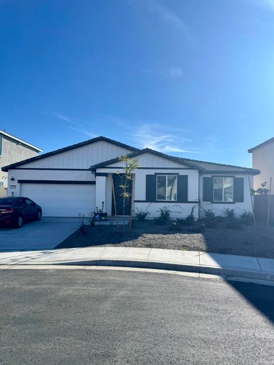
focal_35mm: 25
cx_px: 142
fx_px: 264
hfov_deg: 54.9
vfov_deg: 69.4
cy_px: 188
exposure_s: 1/2331
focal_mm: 6.76
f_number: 1.78
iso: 80
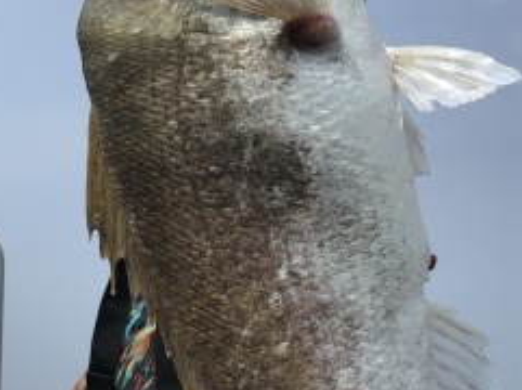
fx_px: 858
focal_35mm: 57
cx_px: 177
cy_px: 217
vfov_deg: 25.6
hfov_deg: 33.5
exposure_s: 1/3546
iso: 20
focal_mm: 3.99
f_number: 1.8
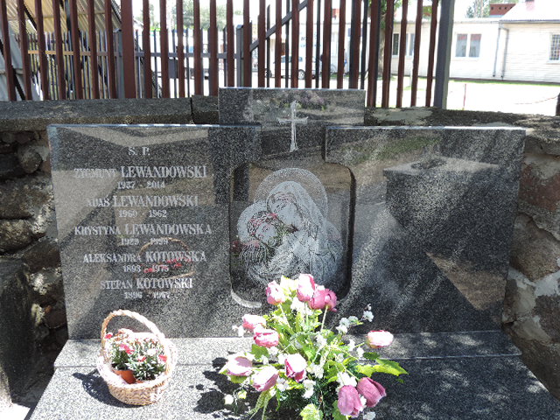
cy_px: 210
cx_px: 280
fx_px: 566
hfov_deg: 52.6
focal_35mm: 35
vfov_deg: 40.7
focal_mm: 6.2
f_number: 3.3
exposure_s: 1/125
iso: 80
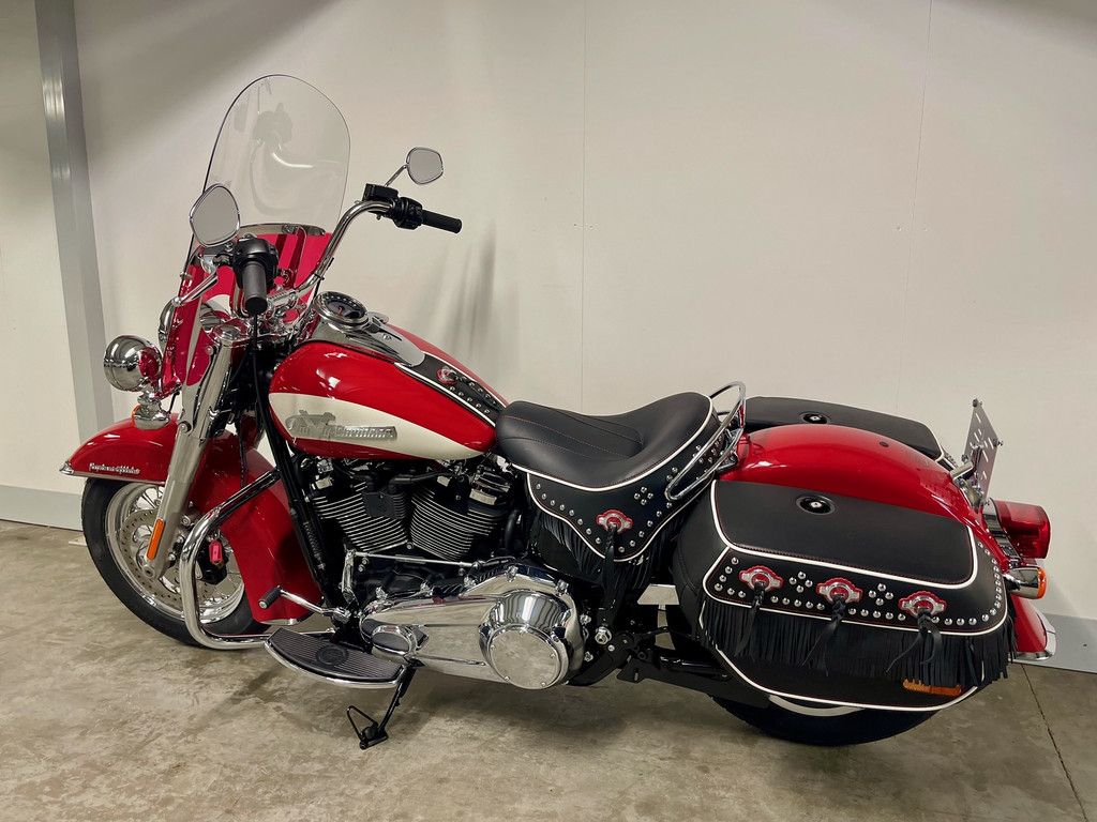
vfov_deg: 53.1
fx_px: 824
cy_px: 411
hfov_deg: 67.3
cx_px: 548
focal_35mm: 26
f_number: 1.6
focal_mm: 5.1
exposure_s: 1/50
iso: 200
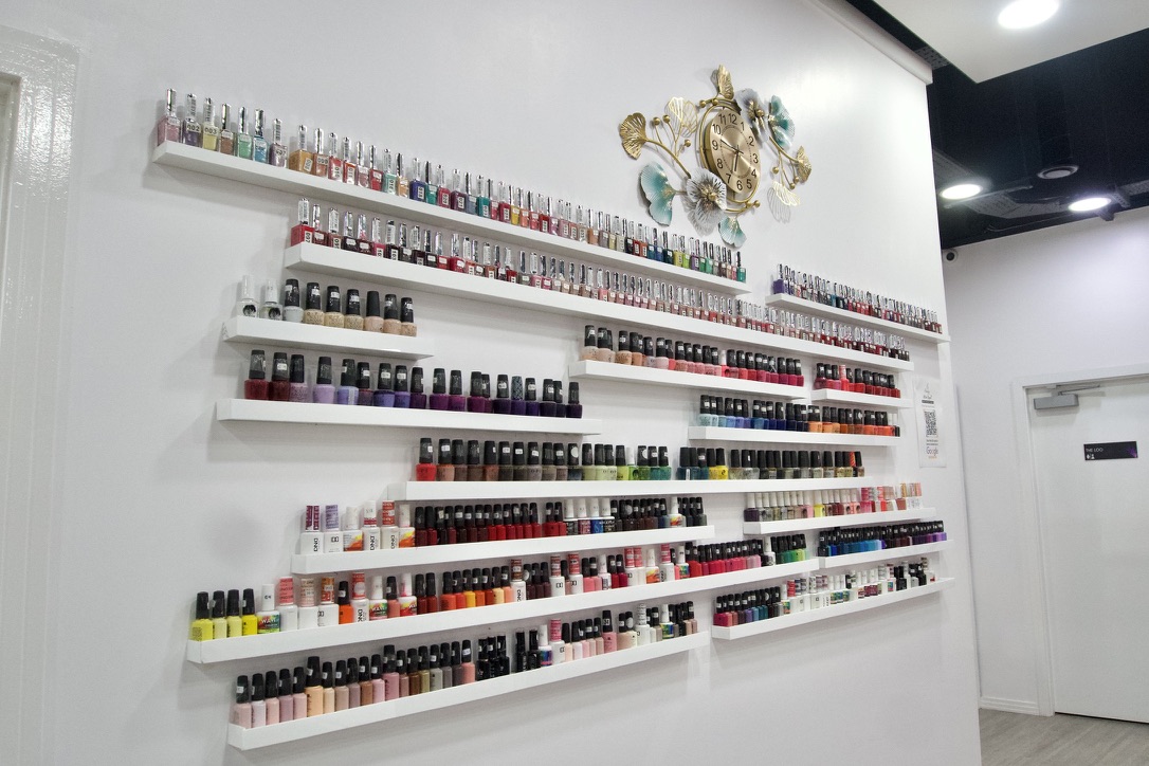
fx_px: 766
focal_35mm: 24
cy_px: 383
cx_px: 574
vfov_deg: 53.1
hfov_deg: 73.7
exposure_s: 1/250
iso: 2000
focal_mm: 16
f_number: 4.5
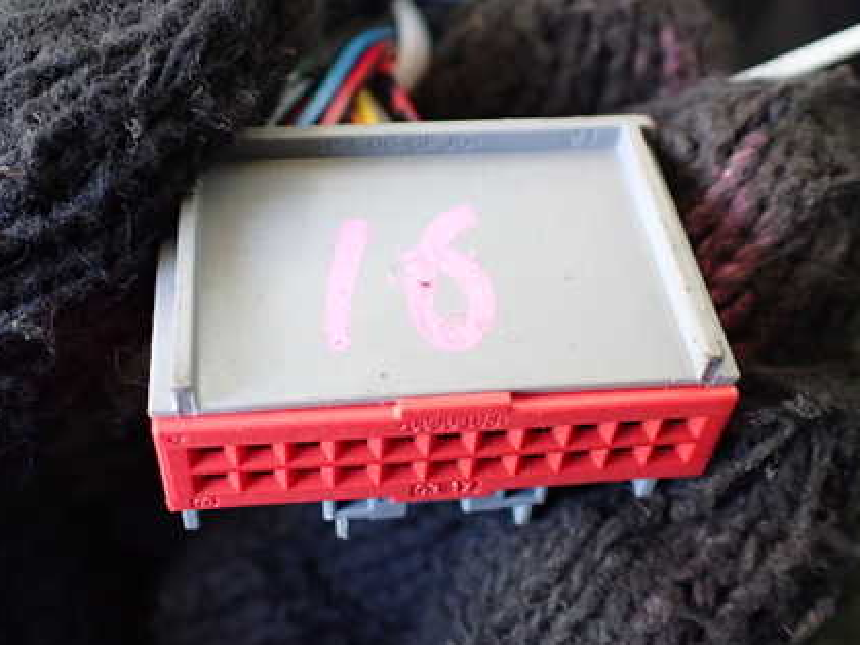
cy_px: 279
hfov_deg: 43.8
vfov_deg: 33.5
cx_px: 408
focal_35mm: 43
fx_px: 1068
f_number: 2.3
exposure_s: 1/100
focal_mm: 5.4
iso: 800
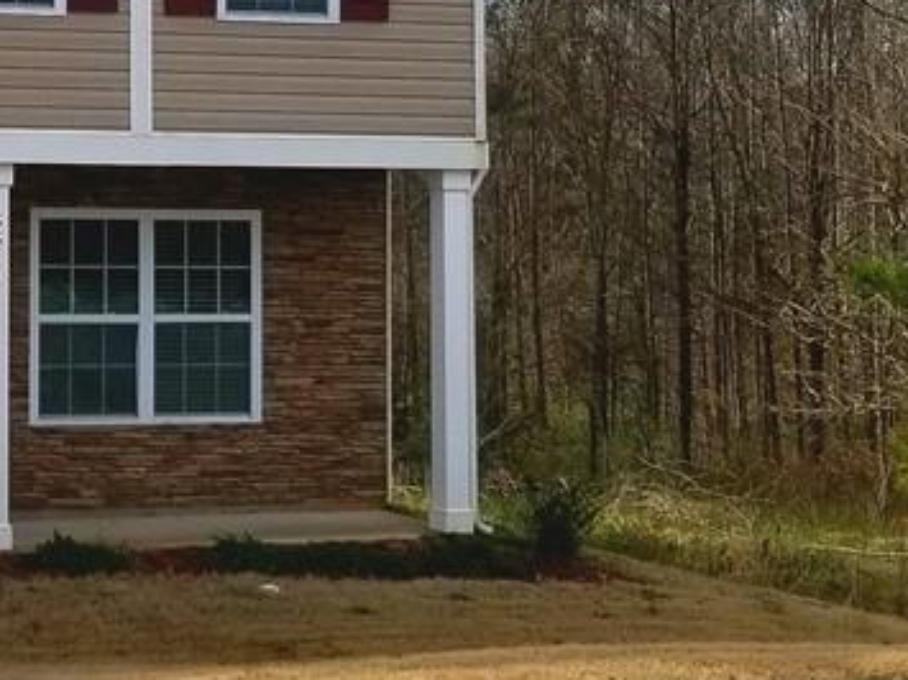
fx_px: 1967
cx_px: -294
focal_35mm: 75
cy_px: 49
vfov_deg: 19.2
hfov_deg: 22.9
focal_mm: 4.3
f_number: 1.7
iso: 50
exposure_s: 1/3376
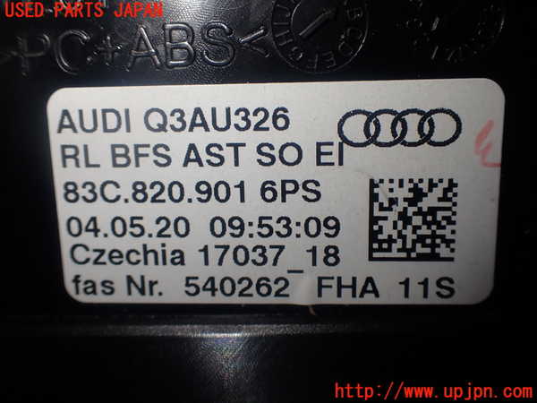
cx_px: 268
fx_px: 558
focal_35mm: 36
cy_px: 202
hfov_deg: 51.4
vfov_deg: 39.7
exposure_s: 1/100
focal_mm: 6.37
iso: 100
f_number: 3.5
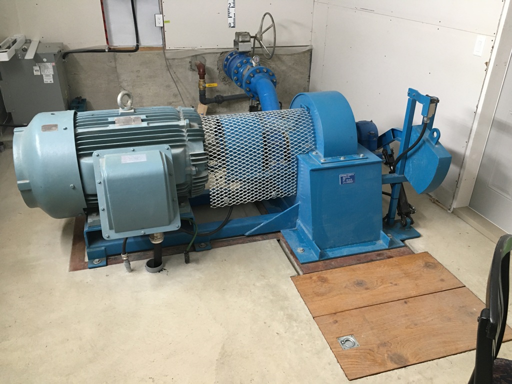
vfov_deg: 48.2
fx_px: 429
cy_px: 192
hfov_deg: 61.7
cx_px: 256
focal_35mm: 29
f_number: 2.2
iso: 100
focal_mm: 4.15
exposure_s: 1/30
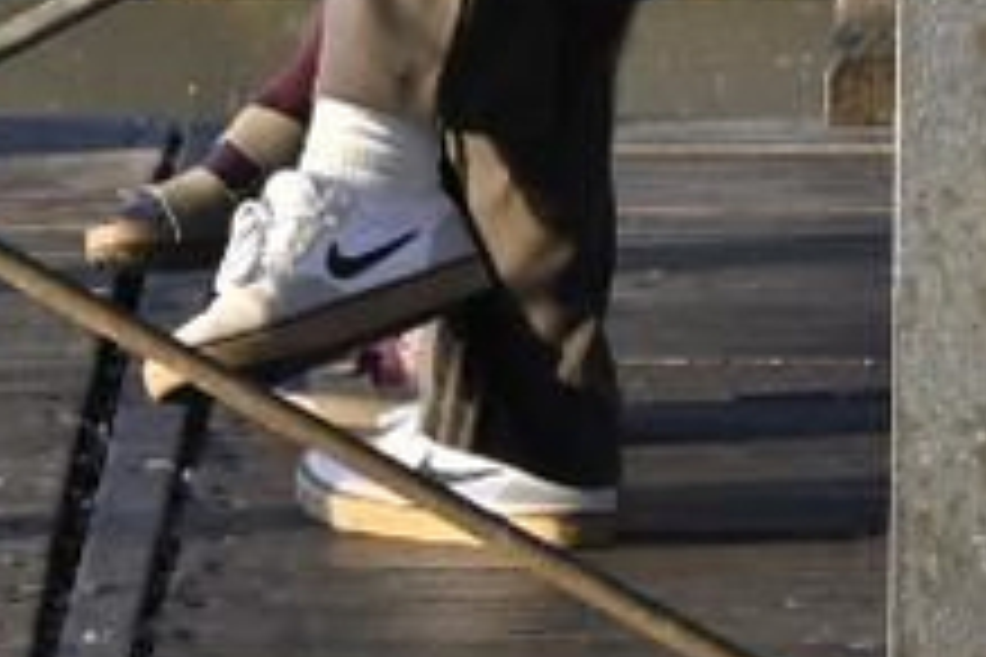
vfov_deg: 0.9
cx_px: 909
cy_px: -655
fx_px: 43453
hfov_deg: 1.3
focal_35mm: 1587
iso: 250
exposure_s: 1/200
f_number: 5.3
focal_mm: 145
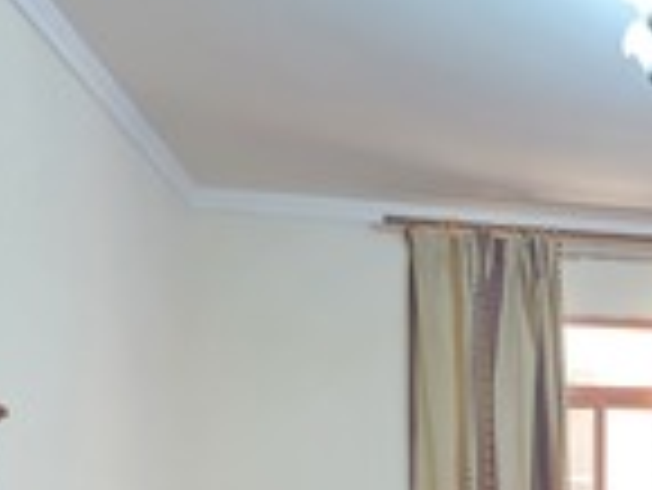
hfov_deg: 40.6
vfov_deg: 29.2
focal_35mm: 41
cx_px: 636
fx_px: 773
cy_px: 618
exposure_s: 1/50
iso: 800
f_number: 1.9
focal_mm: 2.2
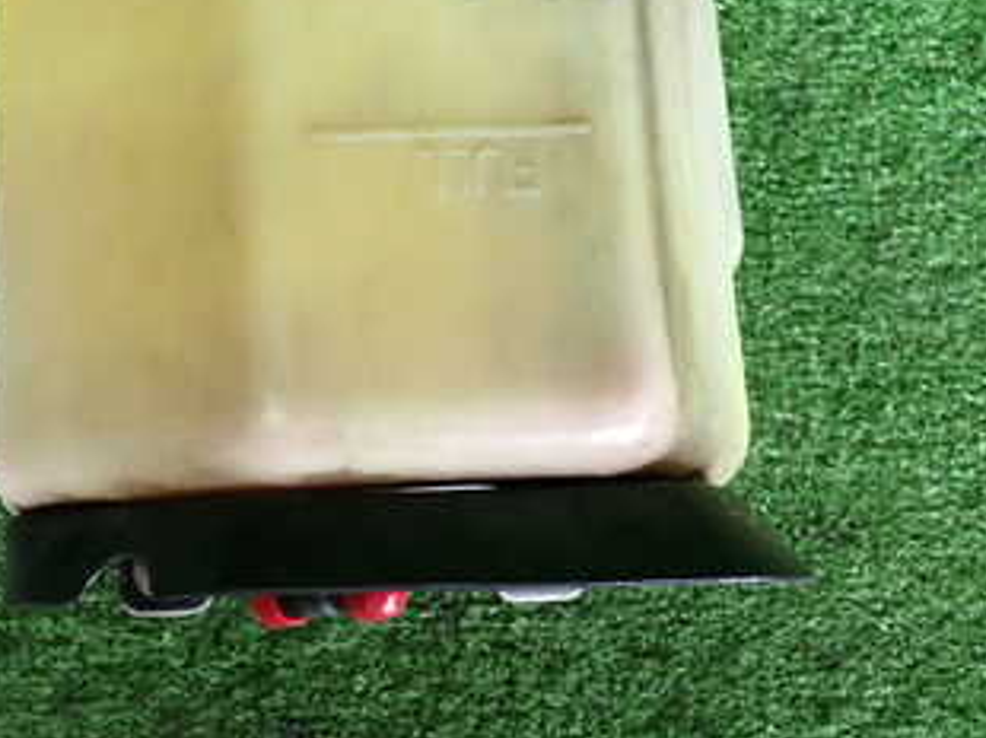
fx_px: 1765
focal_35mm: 62
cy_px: 162
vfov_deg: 23.3
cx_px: 324
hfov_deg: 31.0
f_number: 2.4
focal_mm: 5.79
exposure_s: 1/30
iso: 200
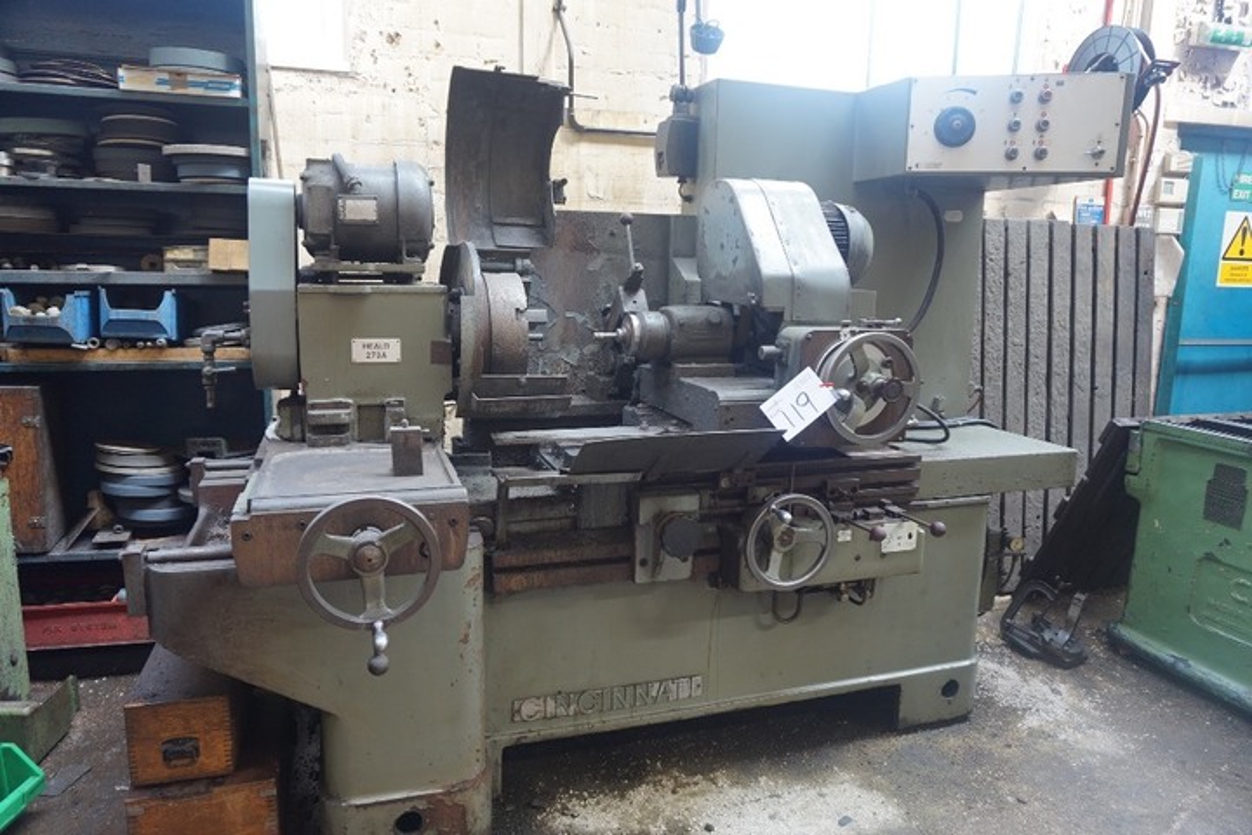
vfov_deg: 53.1
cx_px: 626
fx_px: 835
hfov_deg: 73.7
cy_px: 418
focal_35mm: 24
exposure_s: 1/60
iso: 250
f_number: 4
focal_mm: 16
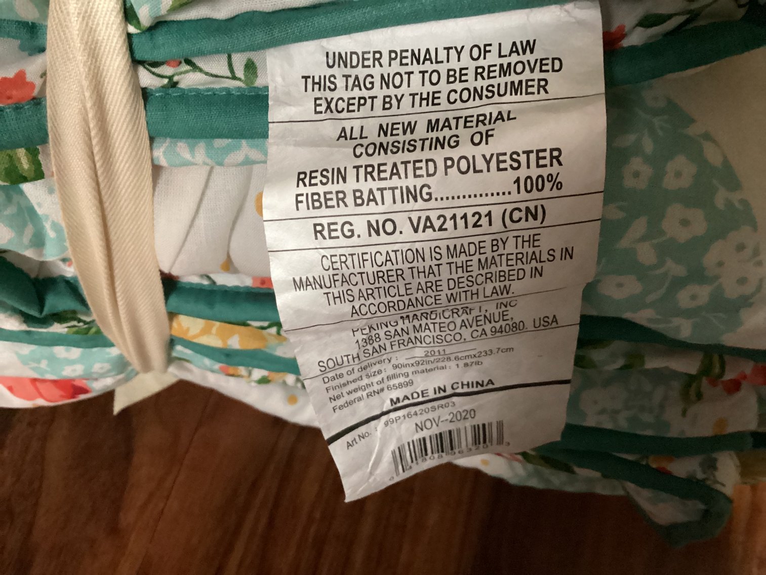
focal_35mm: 31
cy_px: 288
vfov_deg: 45.4
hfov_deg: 58.3
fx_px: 686
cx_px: 383
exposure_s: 1/24
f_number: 2.4
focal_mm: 3.3
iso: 640
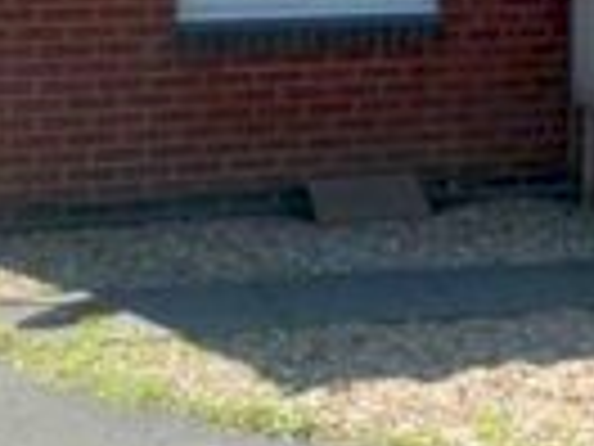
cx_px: 702
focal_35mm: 106
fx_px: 1819
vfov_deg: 12.9
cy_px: -295
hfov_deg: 17.7
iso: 80
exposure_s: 1/800
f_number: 2.8
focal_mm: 3.6
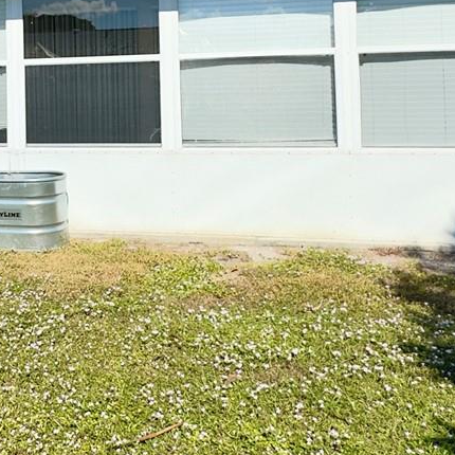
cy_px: 77
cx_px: 53
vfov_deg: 35.4
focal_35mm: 46
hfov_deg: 34.9
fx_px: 684
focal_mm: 2.22
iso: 50
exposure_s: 1/1477
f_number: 2.2
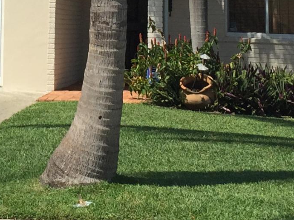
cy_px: -139
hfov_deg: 15.3
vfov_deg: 11.2
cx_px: -18
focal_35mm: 126
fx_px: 1071
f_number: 2.2
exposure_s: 1/3049
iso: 32
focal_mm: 4.15
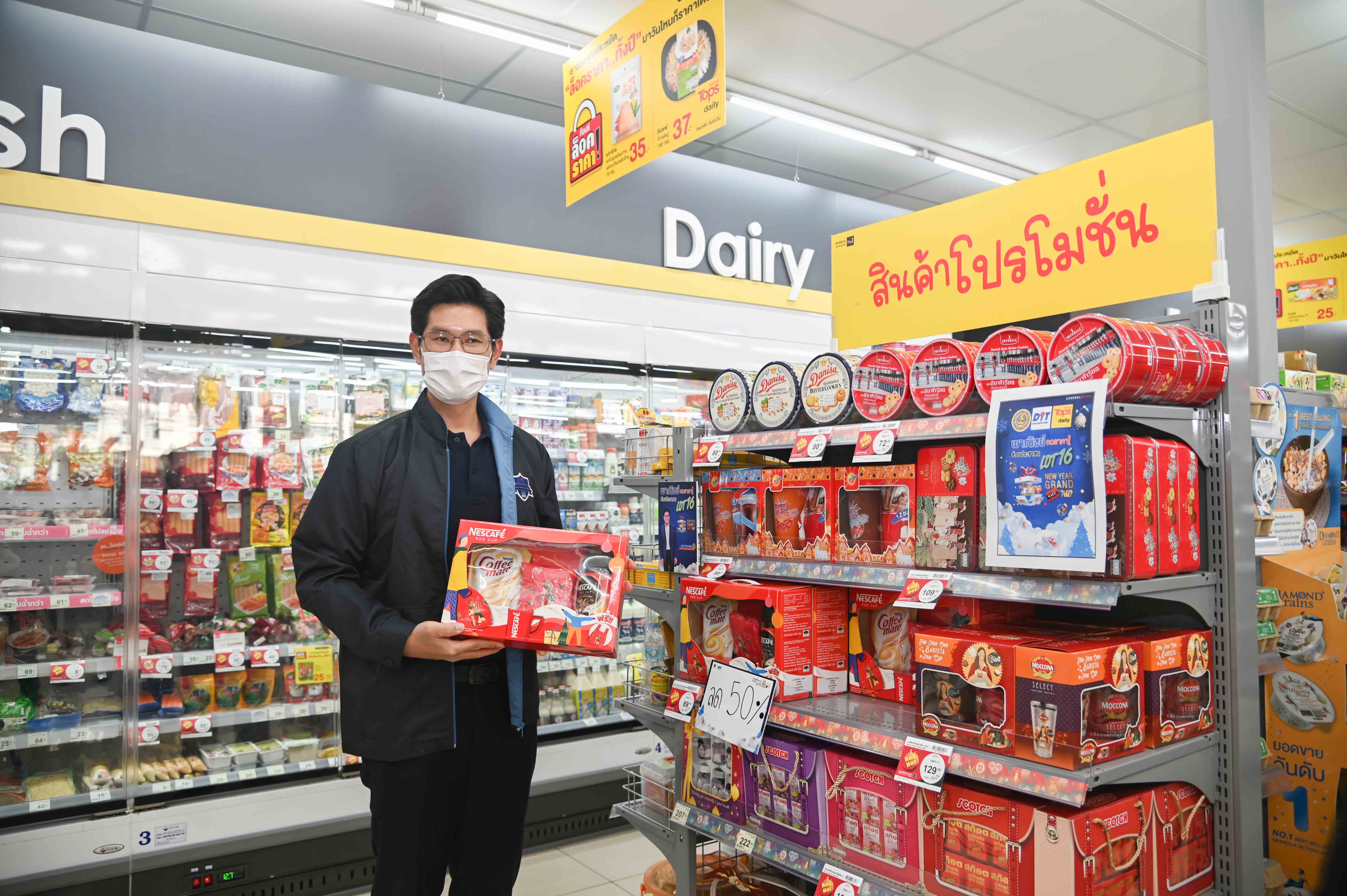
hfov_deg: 73.8
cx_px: 674
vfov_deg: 53.1
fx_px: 897
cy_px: 448
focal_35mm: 24
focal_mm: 24
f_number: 4
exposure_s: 1/60
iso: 200
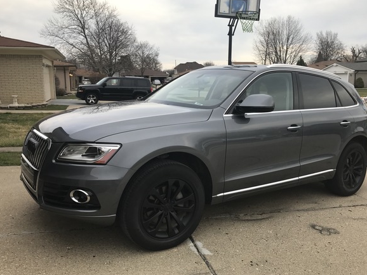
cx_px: 201
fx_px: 329
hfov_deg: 58.2
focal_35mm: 31
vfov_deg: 45.5
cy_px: 136
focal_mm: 3.99
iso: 20
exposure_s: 1/321
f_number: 1.8
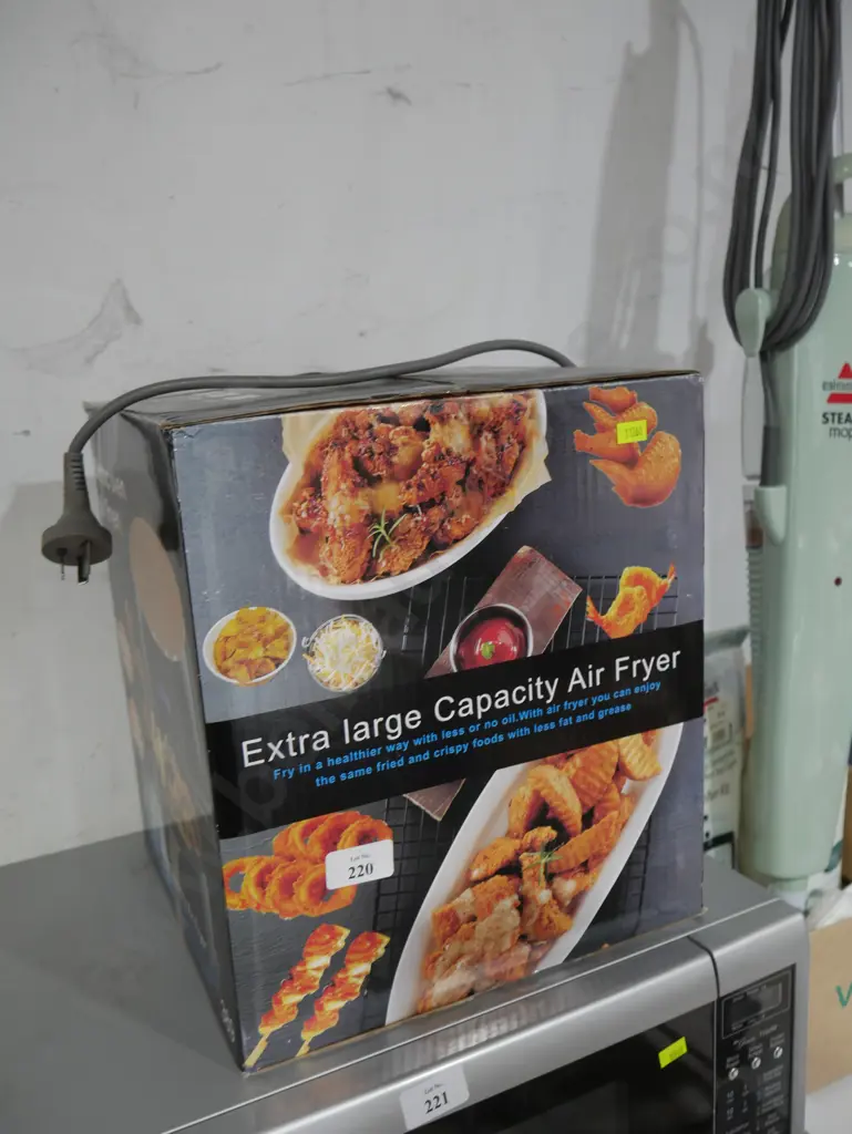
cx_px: 426
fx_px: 1049
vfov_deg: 56.8
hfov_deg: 44.2
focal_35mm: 32
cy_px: 567
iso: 500
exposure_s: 1/60
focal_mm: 16
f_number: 3.6
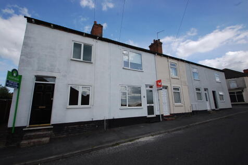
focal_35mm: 15
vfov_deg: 77.3
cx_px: 124
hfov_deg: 100.4
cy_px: 82
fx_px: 103
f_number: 9
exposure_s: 1/320
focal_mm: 10
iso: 200
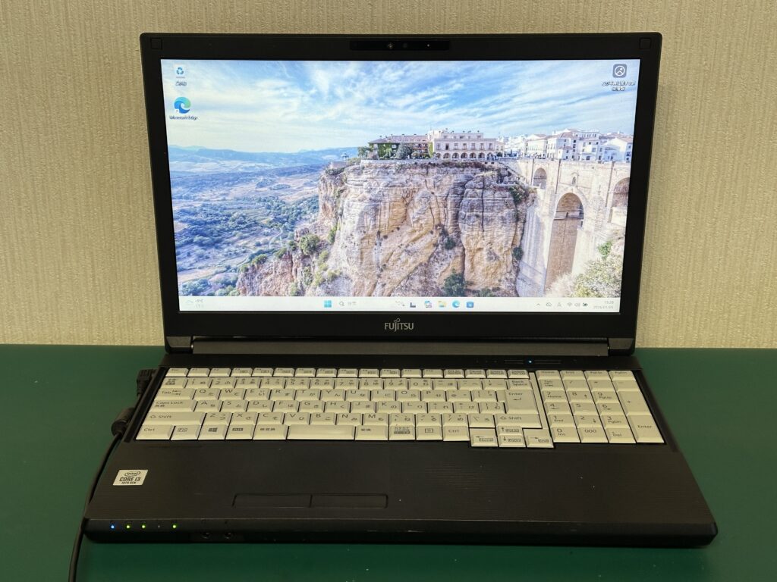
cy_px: 291
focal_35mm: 48
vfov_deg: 30.3
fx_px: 1077
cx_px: 388
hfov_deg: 39.7
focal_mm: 6.86
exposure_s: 1/50
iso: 80
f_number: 1.78
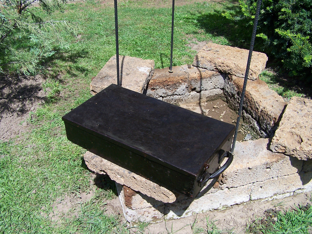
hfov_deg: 49.0
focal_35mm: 38
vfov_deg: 37.7
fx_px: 342
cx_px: 156
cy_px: 117
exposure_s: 1/500
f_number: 4
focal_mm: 6.3
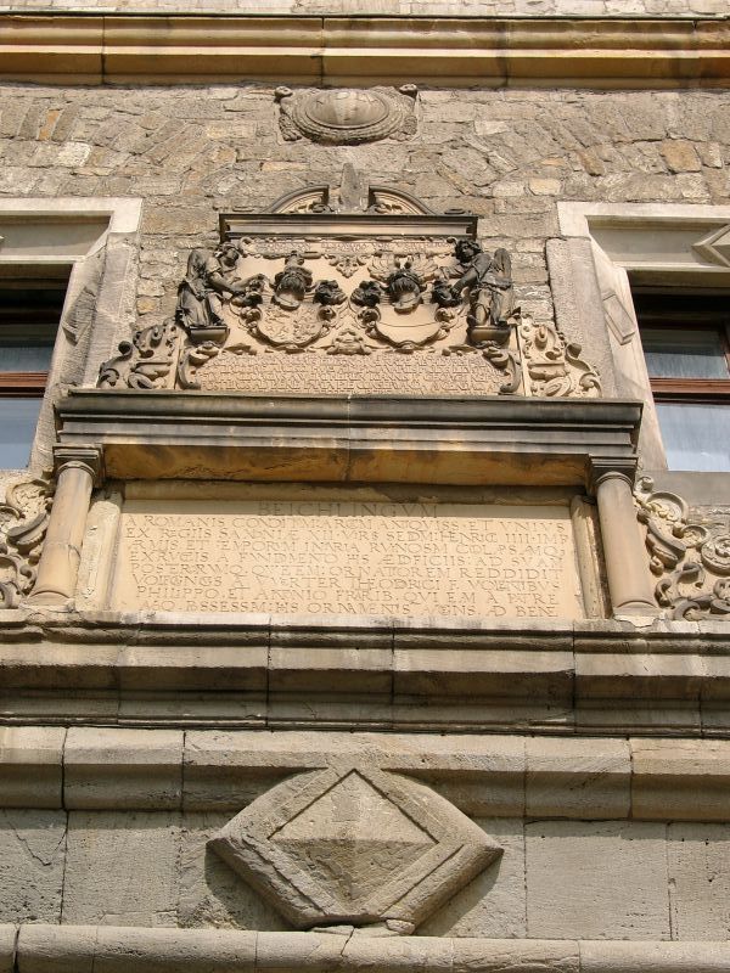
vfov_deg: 30.3
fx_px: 1800
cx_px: 365
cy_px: 486
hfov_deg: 22.9
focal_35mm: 64
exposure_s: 1/657
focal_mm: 13.35
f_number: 4
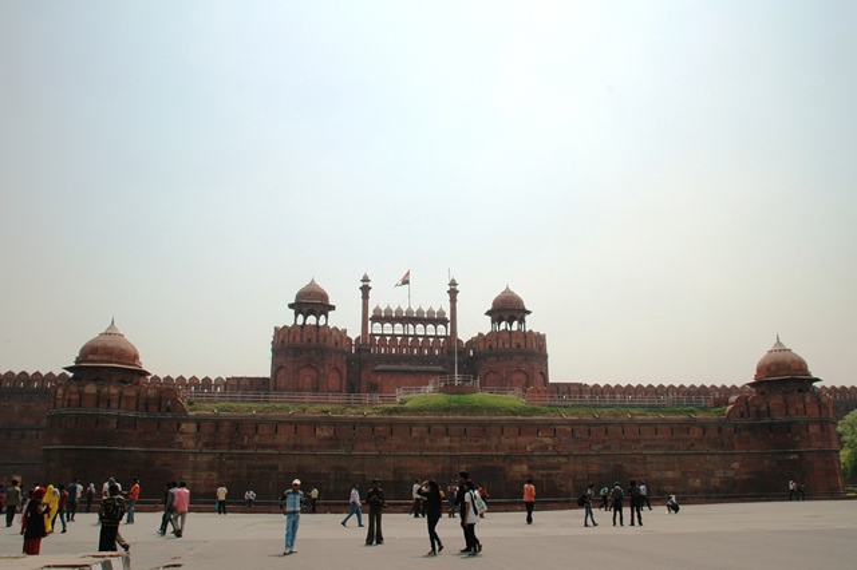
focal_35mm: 27
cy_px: 285
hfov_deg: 67.4
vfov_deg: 47.9
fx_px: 642
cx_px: 428
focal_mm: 18
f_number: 11
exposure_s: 1/500
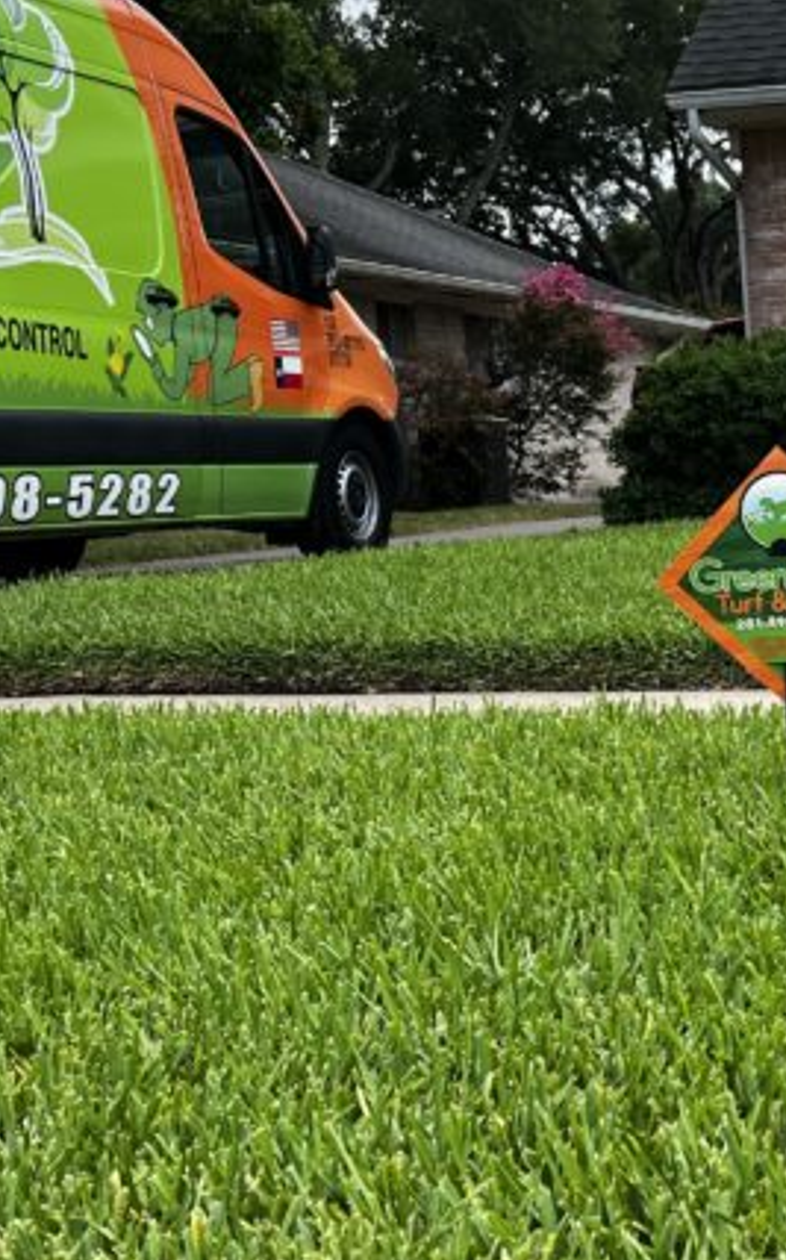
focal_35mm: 66
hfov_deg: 19.0
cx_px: 842
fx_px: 2265
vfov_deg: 31.1
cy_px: 704
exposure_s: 1/1934
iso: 50
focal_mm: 5.7
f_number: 1.5
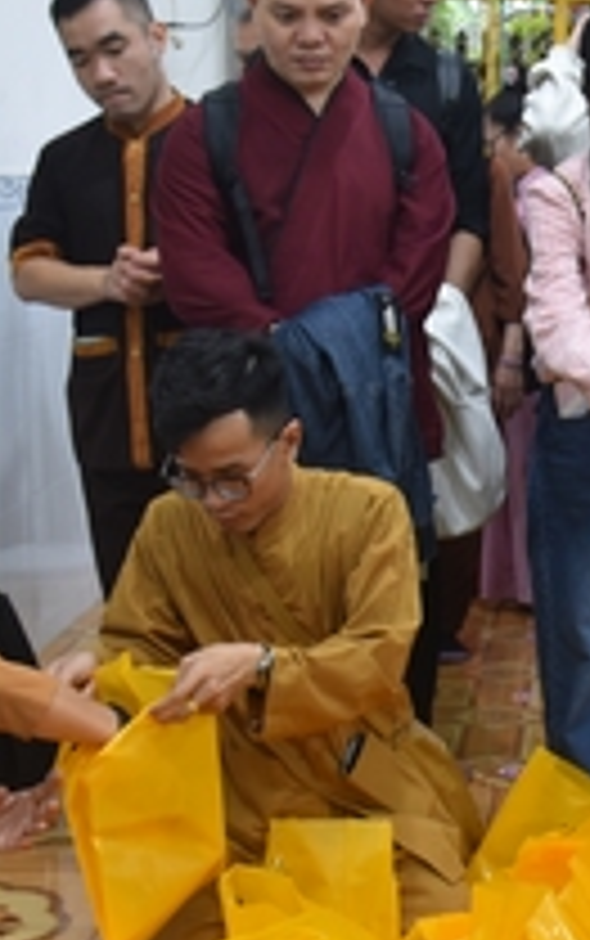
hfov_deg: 16.1
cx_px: 811
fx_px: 1951
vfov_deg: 27.1
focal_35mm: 76
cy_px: 513
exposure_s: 1/60
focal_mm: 24
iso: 800
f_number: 4
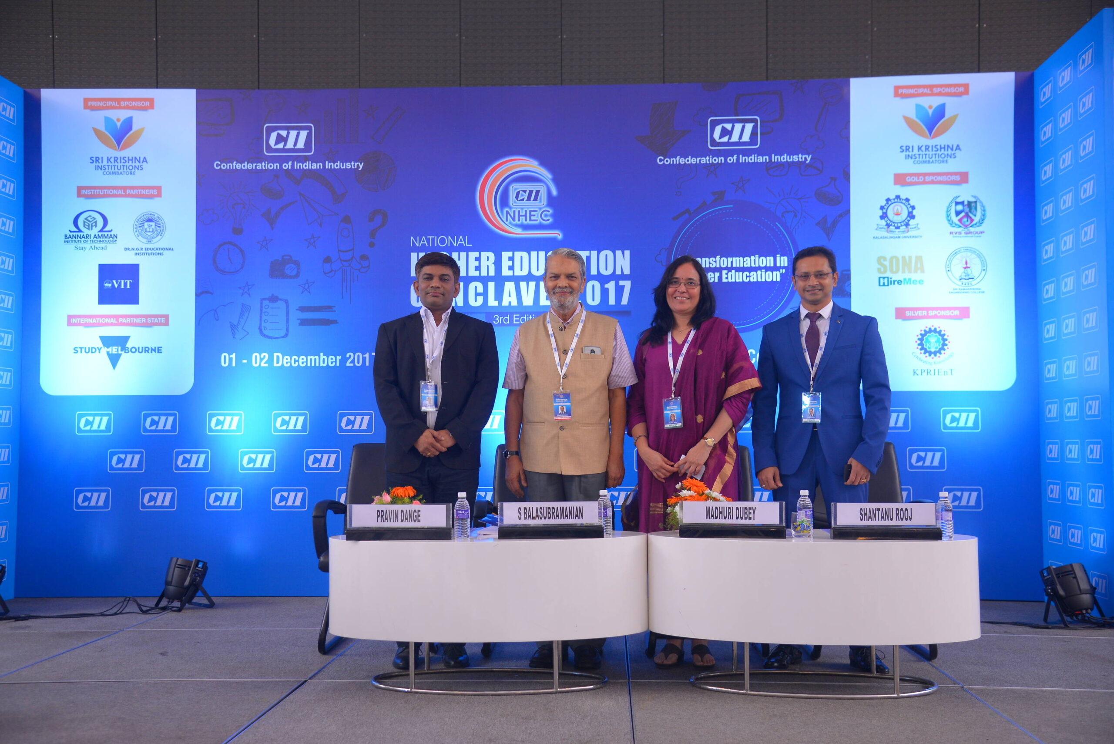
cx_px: 557
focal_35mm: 38
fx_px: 1176
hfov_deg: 50.7
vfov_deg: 35.1
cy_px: 372
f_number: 4.5
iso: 1000
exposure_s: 1/125
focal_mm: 38
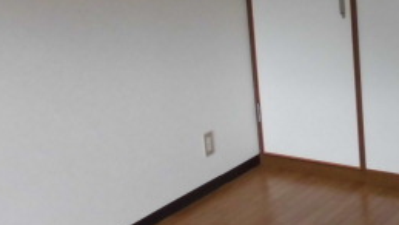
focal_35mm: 70
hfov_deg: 27.9
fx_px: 741
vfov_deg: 16.9
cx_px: 424
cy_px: -2
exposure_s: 1/60
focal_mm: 4.6
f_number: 3.5
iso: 200
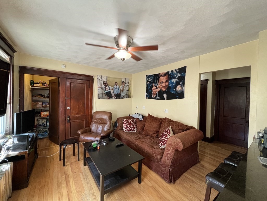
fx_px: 100
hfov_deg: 106.2
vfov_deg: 89.9
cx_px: 134
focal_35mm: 13
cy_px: 100
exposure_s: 1/60
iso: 250
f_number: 1.8
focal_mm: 1.57
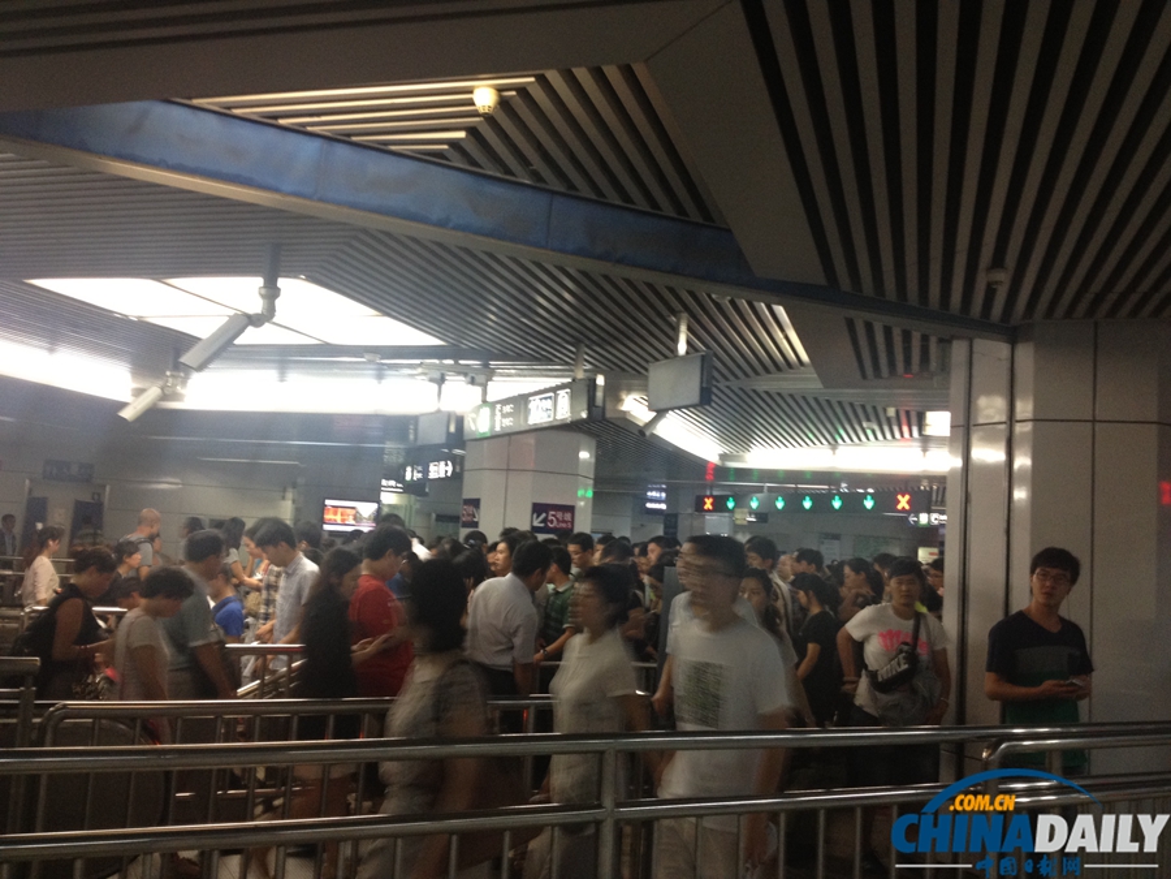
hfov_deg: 52.6
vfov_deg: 40.7
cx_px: 586
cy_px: 440
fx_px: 1184
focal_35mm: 35
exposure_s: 1/20
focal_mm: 4.28
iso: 160
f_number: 2.4
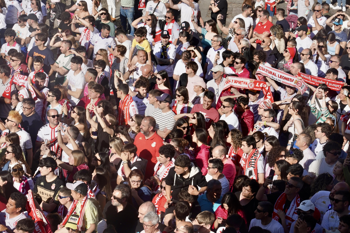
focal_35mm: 105
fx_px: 1021
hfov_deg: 19.5
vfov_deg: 13.0
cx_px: 175
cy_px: 116
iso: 800
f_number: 20
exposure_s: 1/320
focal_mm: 105
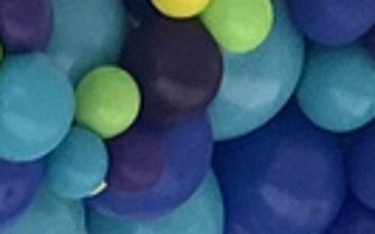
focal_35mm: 237
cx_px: -116
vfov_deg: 5.0
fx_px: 2421
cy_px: 908
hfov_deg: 8.7
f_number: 1.8
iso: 100
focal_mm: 3
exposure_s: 1/60
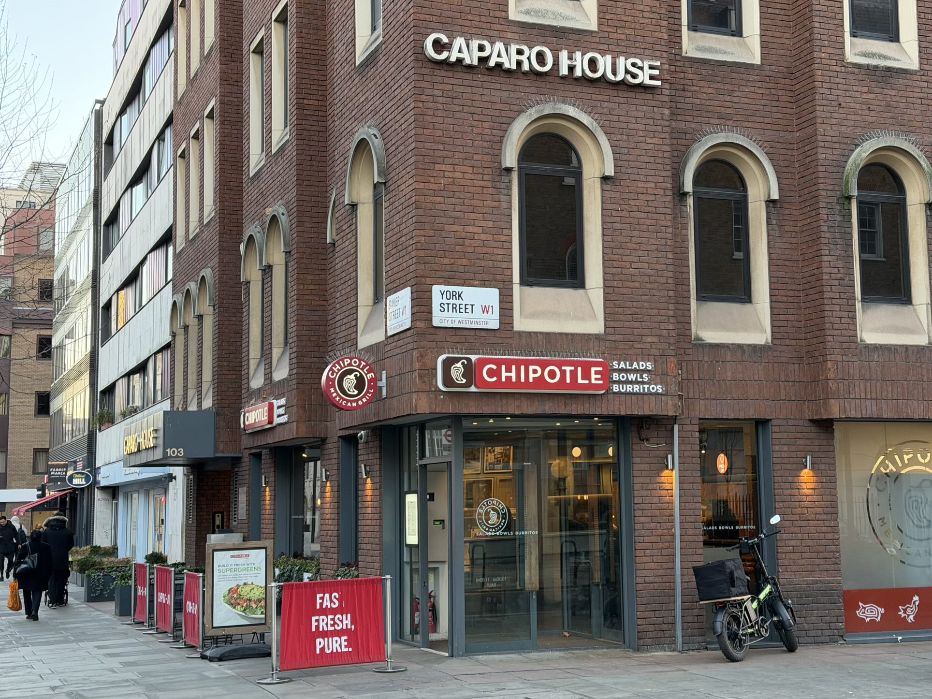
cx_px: 491
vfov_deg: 28.6
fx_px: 1373
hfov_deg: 37.5
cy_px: 335
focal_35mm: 51
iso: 160
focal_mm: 6.76
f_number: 1.78
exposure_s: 1/124
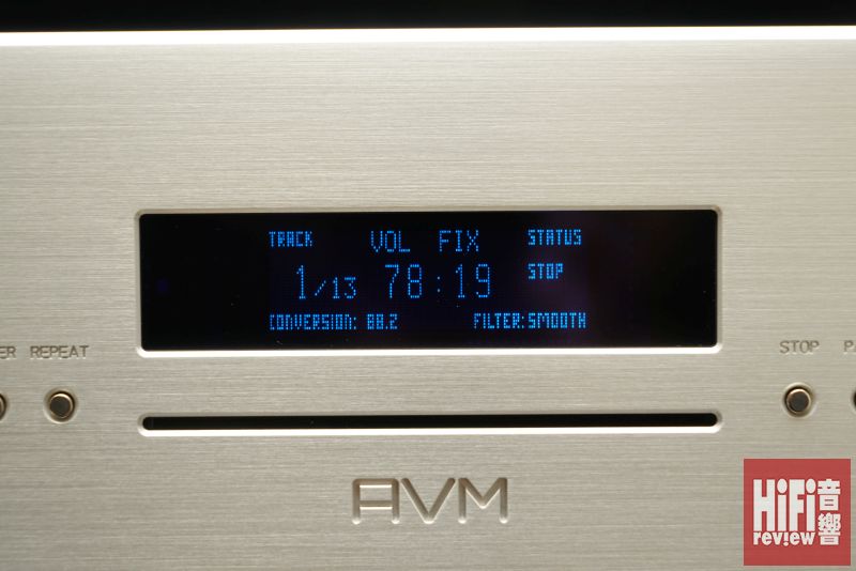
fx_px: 1641
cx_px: 428
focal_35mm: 69
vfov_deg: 19.7
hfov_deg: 29.2
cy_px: 286
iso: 800
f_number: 10
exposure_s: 1/30
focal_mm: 69
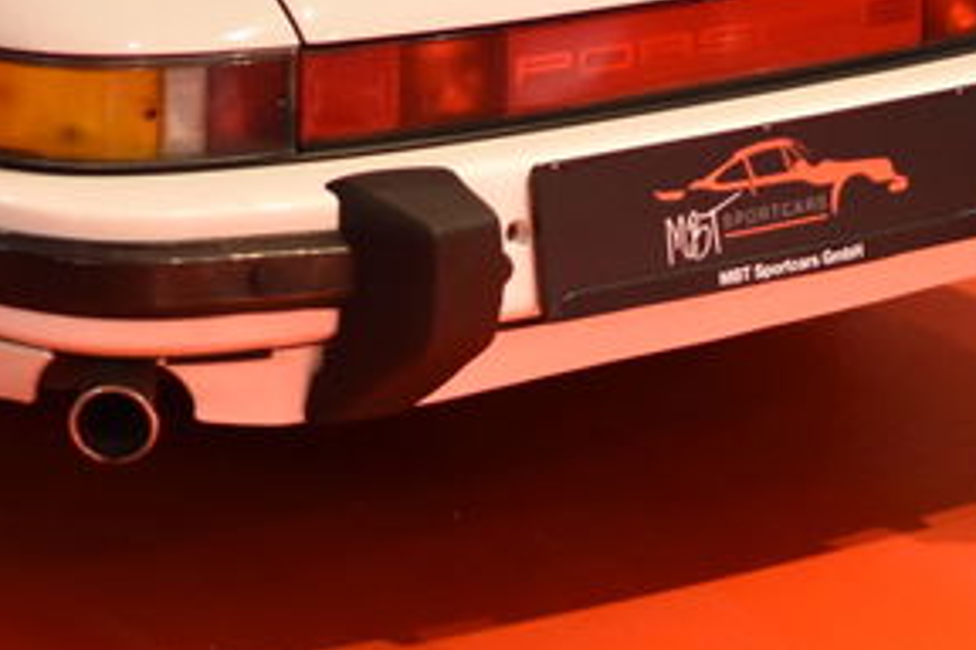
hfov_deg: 10.9
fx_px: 5063
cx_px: -115
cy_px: -239
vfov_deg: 7.3
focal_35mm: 187
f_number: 2.2
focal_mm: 35
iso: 800
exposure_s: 1/60
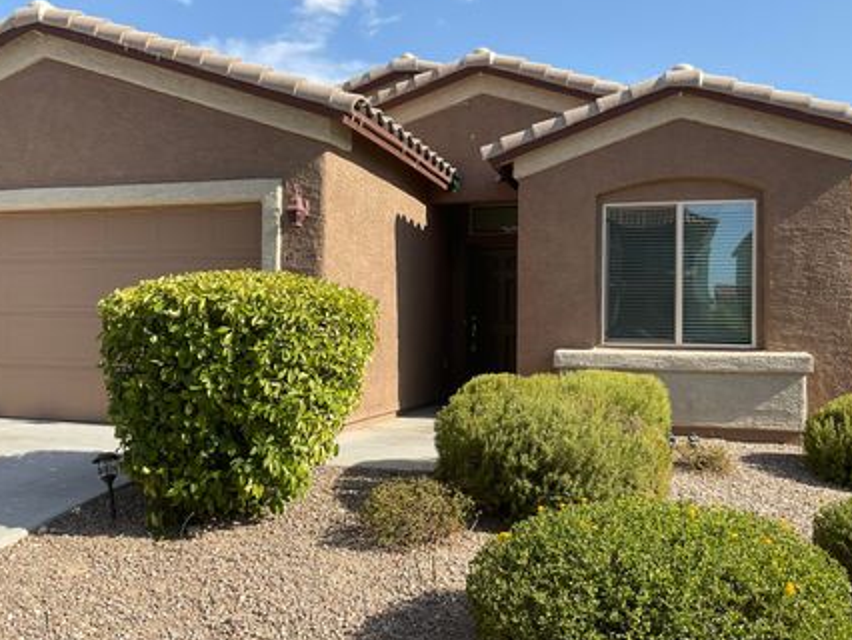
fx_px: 837
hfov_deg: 53.9
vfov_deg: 41.8
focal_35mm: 34
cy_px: 311
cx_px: 422
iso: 16
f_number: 1.8
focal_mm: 3
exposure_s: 1/1250
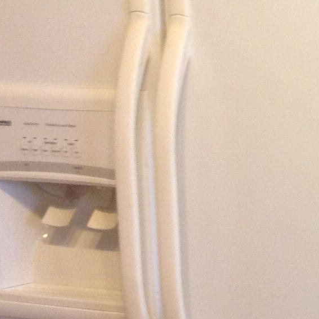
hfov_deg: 11.3
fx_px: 1470
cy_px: 112
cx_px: 616
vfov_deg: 12.4
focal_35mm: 141
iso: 80
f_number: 2.4
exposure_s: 1/15
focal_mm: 4.28
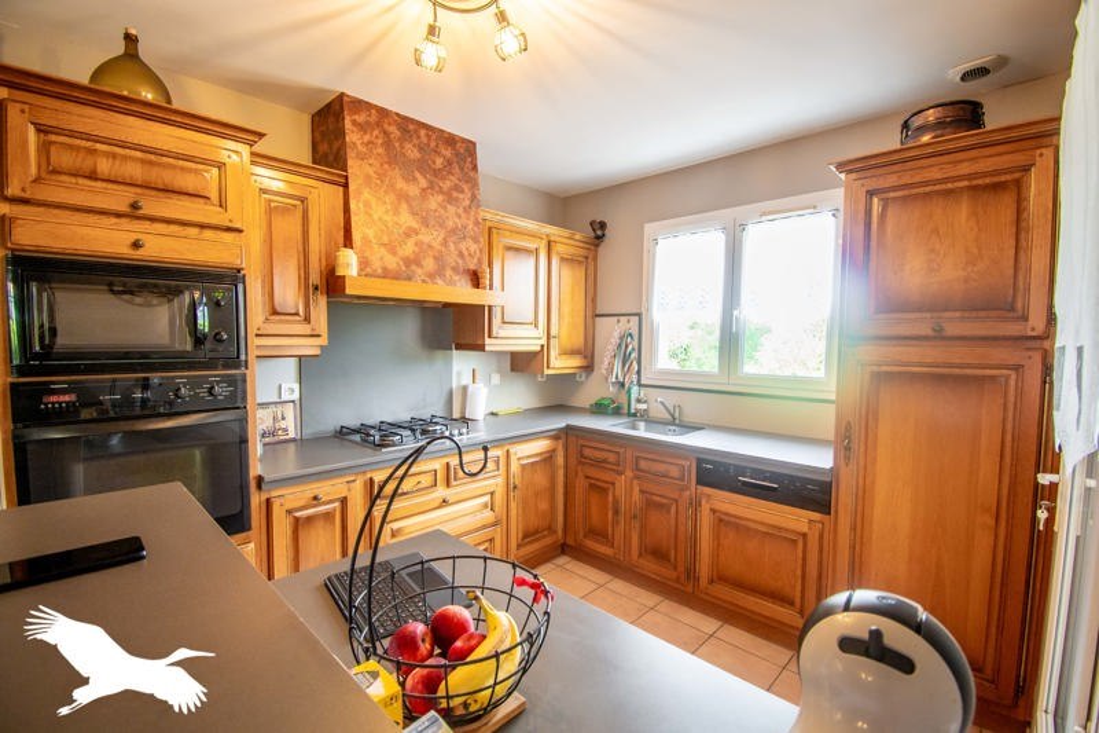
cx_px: 550
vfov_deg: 77.3
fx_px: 458
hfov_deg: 100.4
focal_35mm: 15
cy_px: 366
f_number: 4.5
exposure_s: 1/40
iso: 640
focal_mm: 10
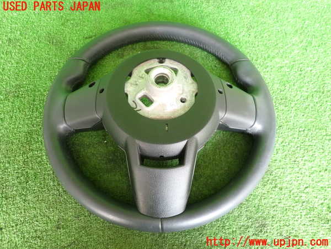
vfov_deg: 54.9
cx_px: 166
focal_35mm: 25
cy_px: 124
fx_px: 239
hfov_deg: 69.4
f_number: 2
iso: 200
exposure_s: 1/30
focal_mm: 4.5
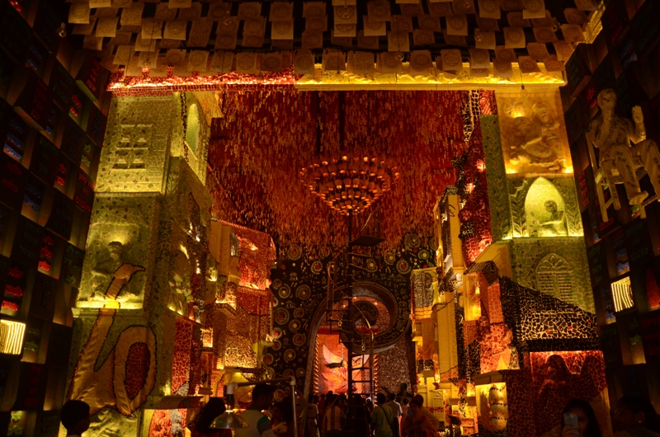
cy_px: 218
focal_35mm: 27
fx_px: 494
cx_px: 330
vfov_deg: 47.7
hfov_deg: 67.5
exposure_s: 1/15
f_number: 3.5
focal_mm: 18
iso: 500
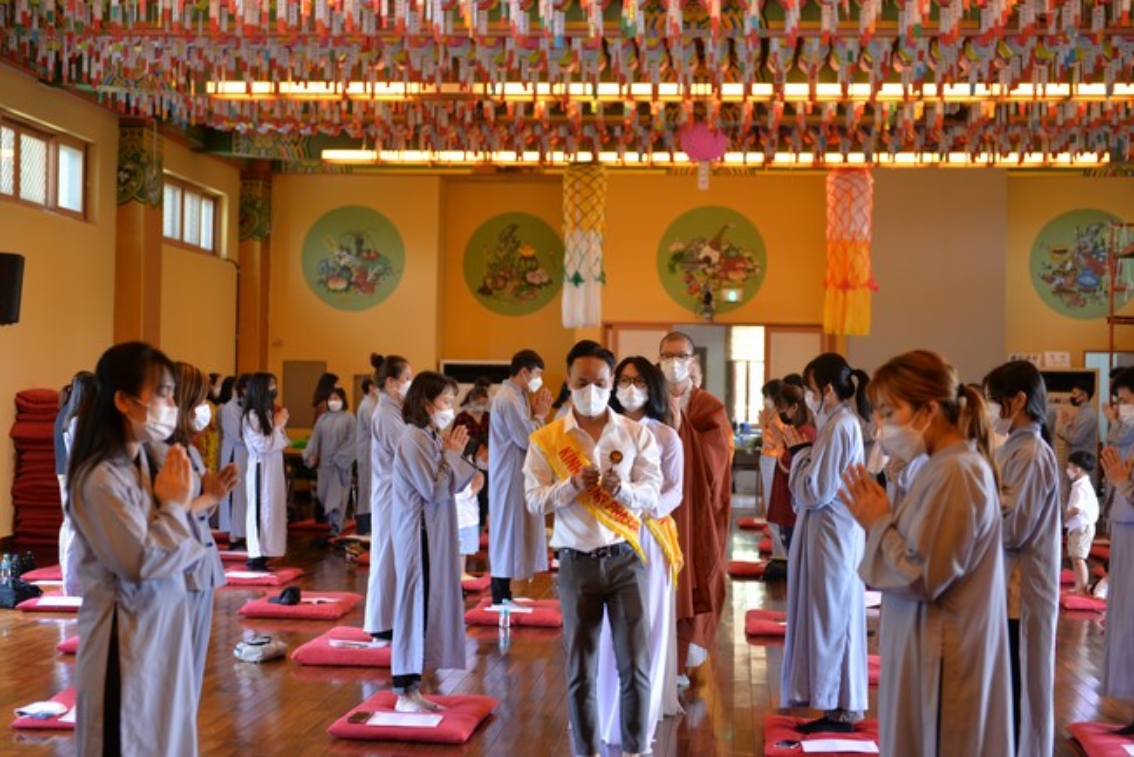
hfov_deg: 35.6
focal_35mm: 56
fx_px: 1765
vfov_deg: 24.2
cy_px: 378
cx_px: 567
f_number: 3.2
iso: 800
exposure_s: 1/160
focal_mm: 56
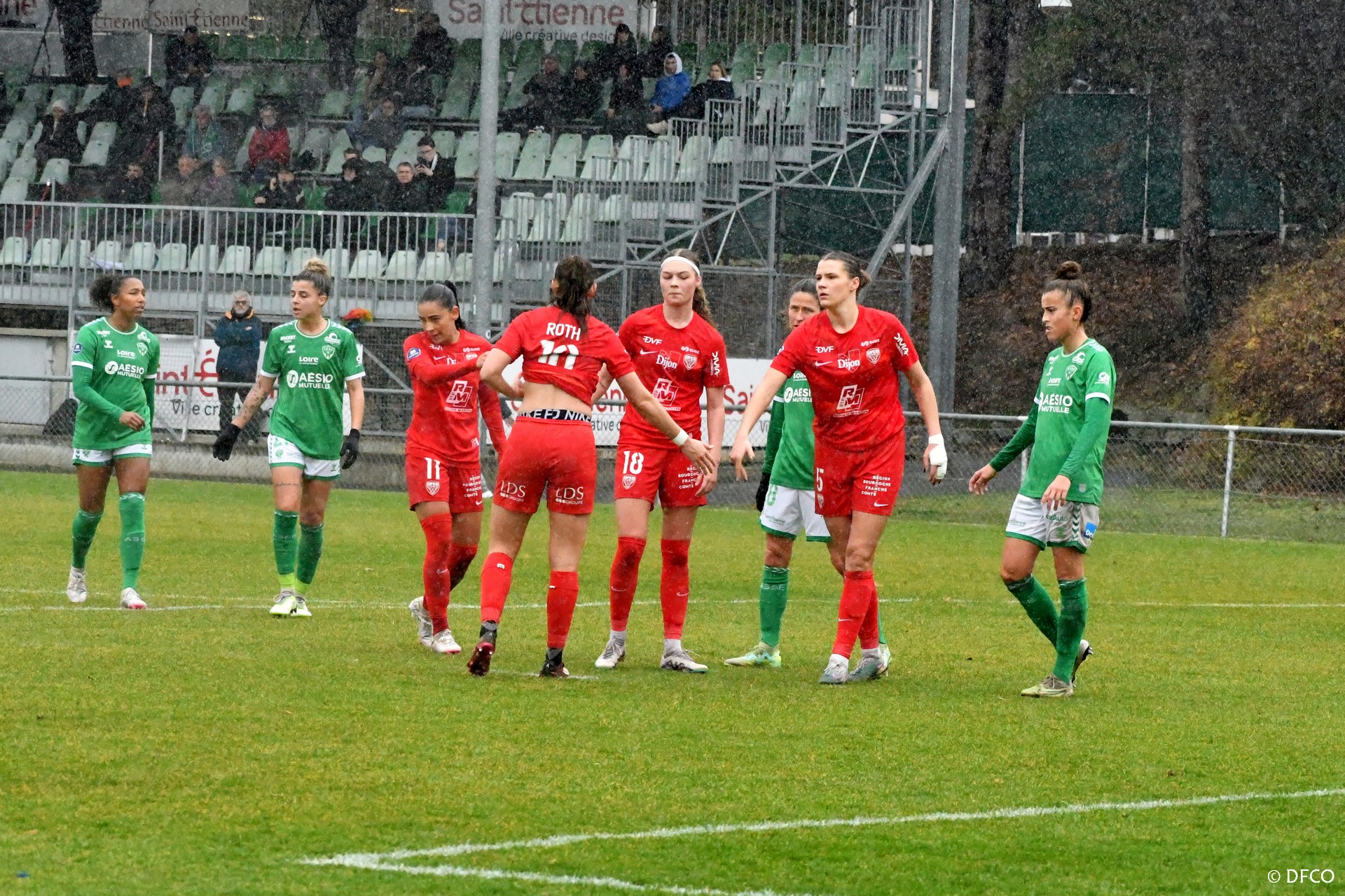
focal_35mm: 157
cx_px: 672
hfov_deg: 13.1
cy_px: 448
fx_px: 5865
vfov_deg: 8.7
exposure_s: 1/1250
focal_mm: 105
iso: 10000
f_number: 7.1
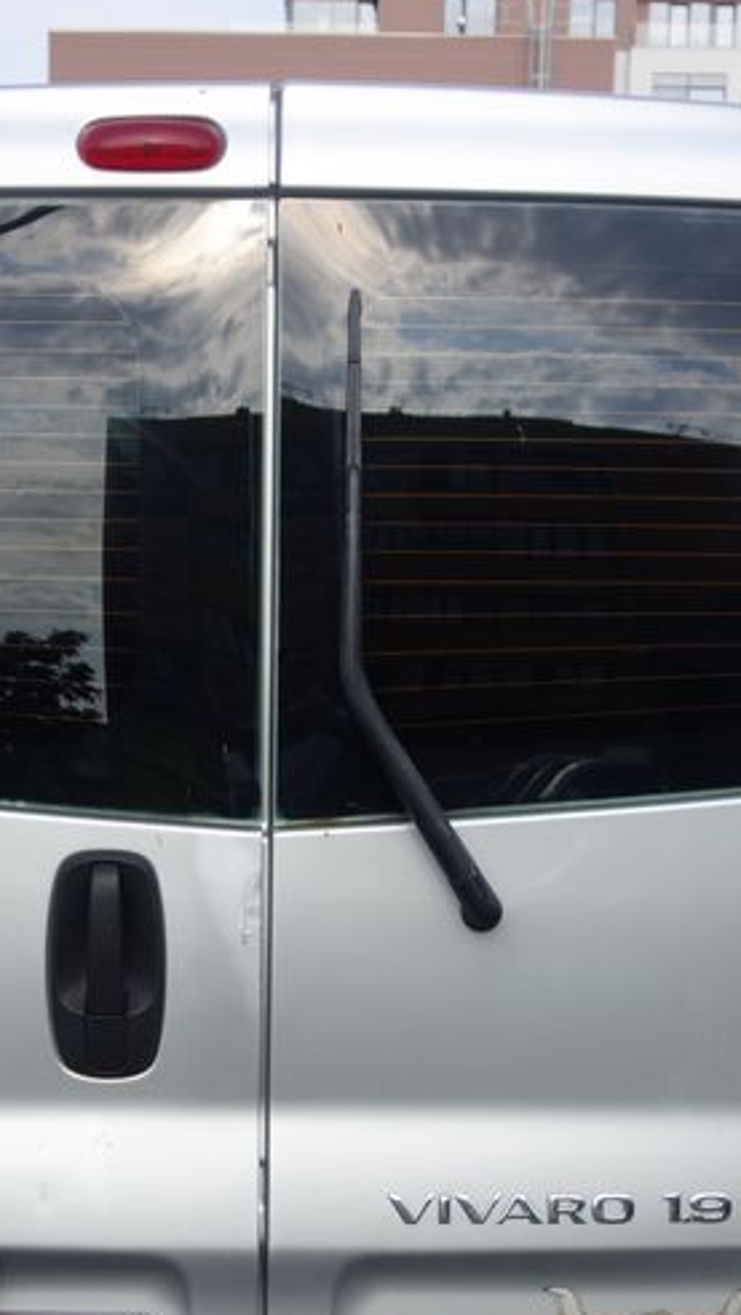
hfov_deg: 19.7
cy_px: 854
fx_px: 2129
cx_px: 273
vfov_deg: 34.1
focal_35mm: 61
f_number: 2
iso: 125
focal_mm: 10.4
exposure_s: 1/2000
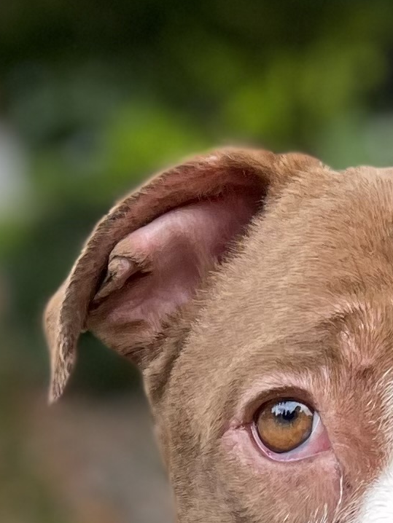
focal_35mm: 146
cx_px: 165
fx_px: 2209
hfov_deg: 10.2
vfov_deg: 12.2
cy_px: 999
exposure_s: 1/290
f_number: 1.6
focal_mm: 5.1
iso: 40
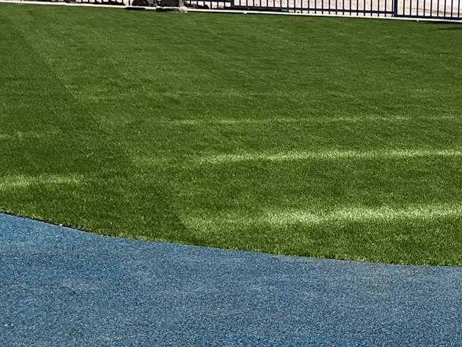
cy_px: 146
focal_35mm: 89
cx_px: 378
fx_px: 1188
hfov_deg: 21.7
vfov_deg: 16.6
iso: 25
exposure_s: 1/3125
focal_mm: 3
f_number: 1.8
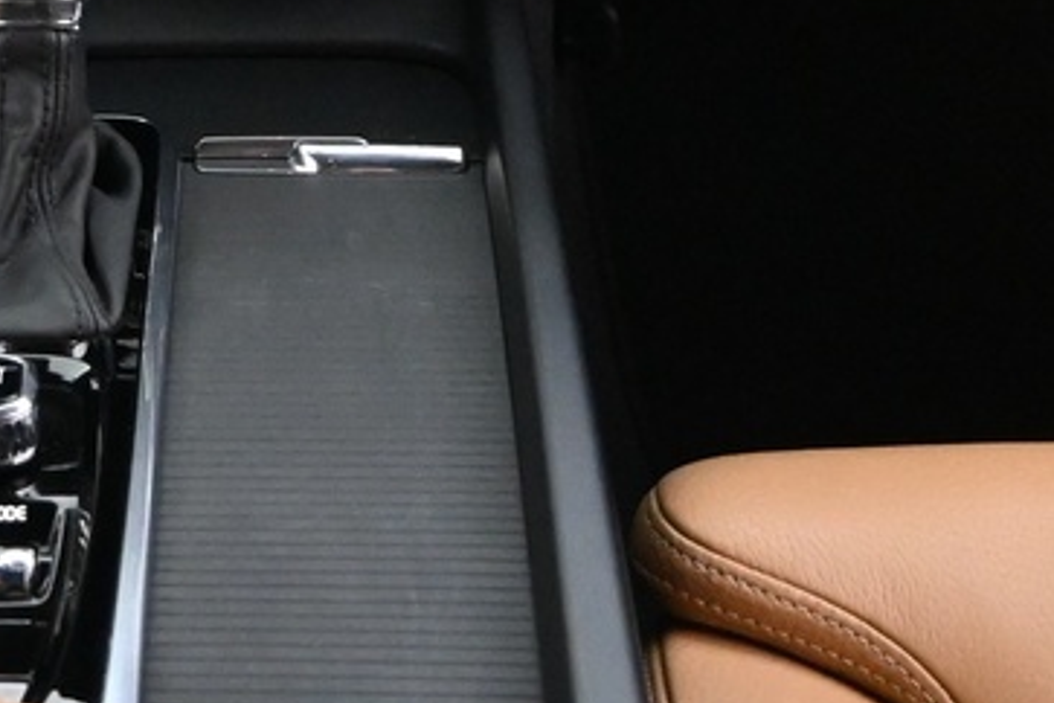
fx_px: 3132
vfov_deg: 12.2
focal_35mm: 107
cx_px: 142
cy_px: -337
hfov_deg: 18.8
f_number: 3.5
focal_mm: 16
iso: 4000
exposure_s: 1/25
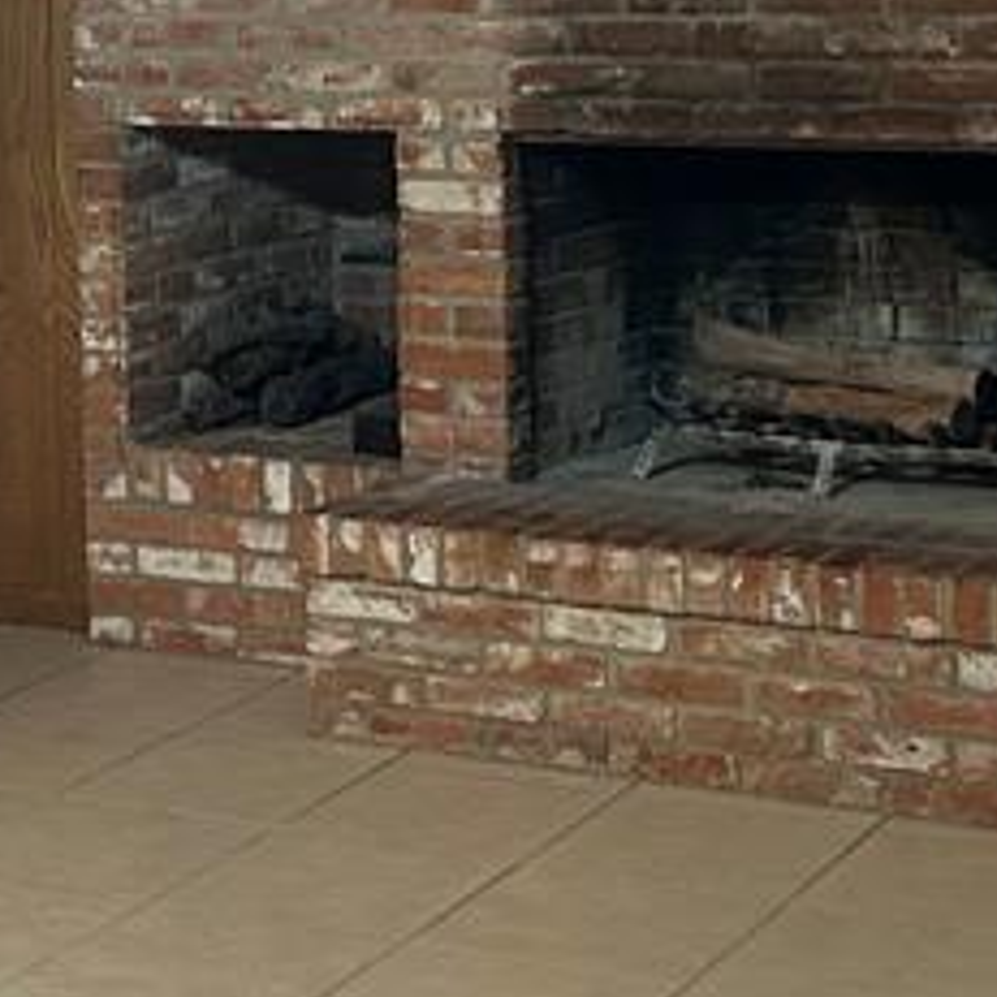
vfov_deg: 16.8
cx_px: 99
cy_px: 99
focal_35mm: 102
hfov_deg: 16.8
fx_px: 3324
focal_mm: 5.7
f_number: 1.5
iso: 400
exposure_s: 1/40
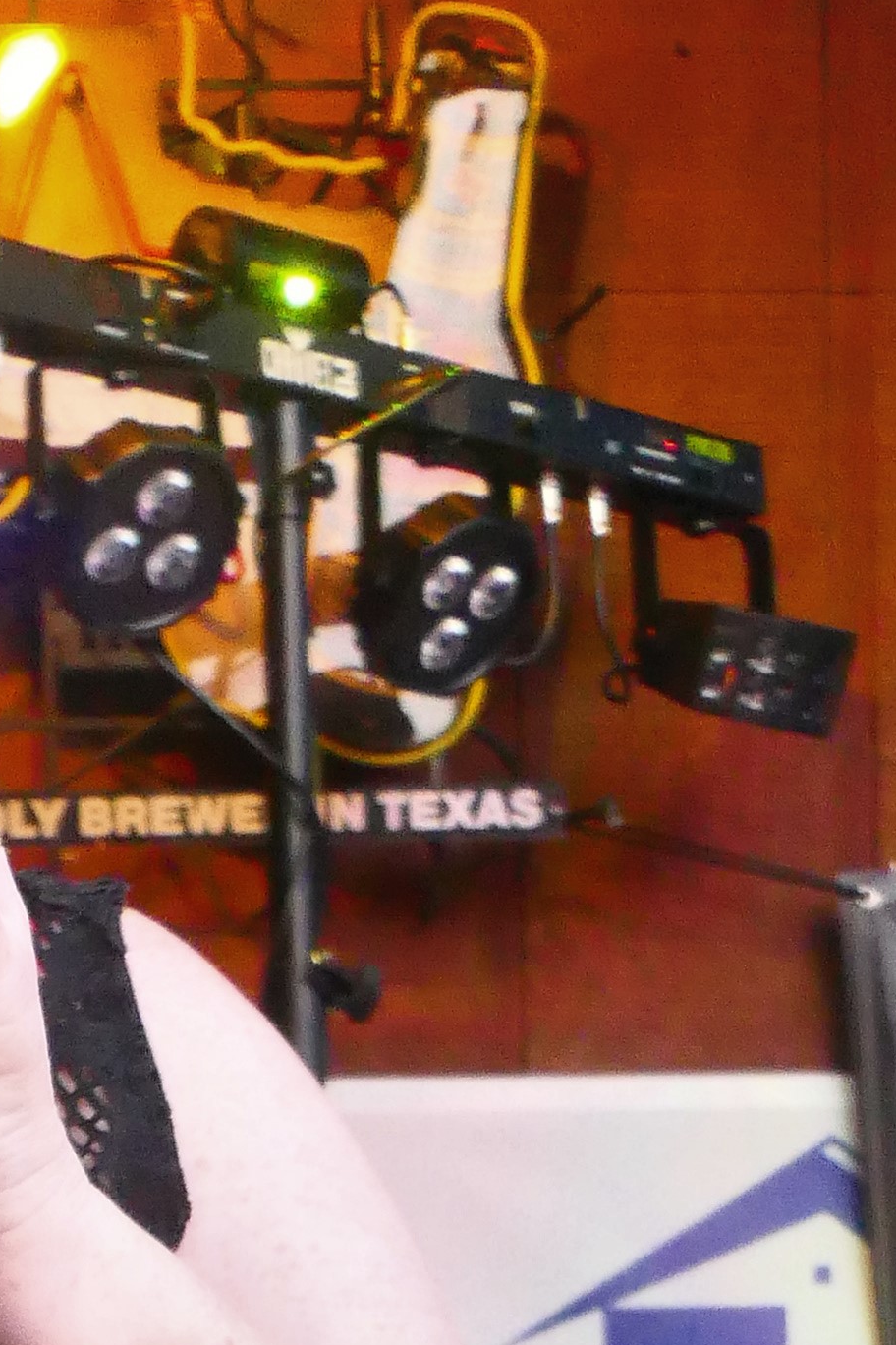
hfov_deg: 10.2
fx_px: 4928
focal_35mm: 132
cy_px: 2224
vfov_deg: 14.2
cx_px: -169
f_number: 3.2
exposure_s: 1/40
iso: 1600
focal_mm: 11.9
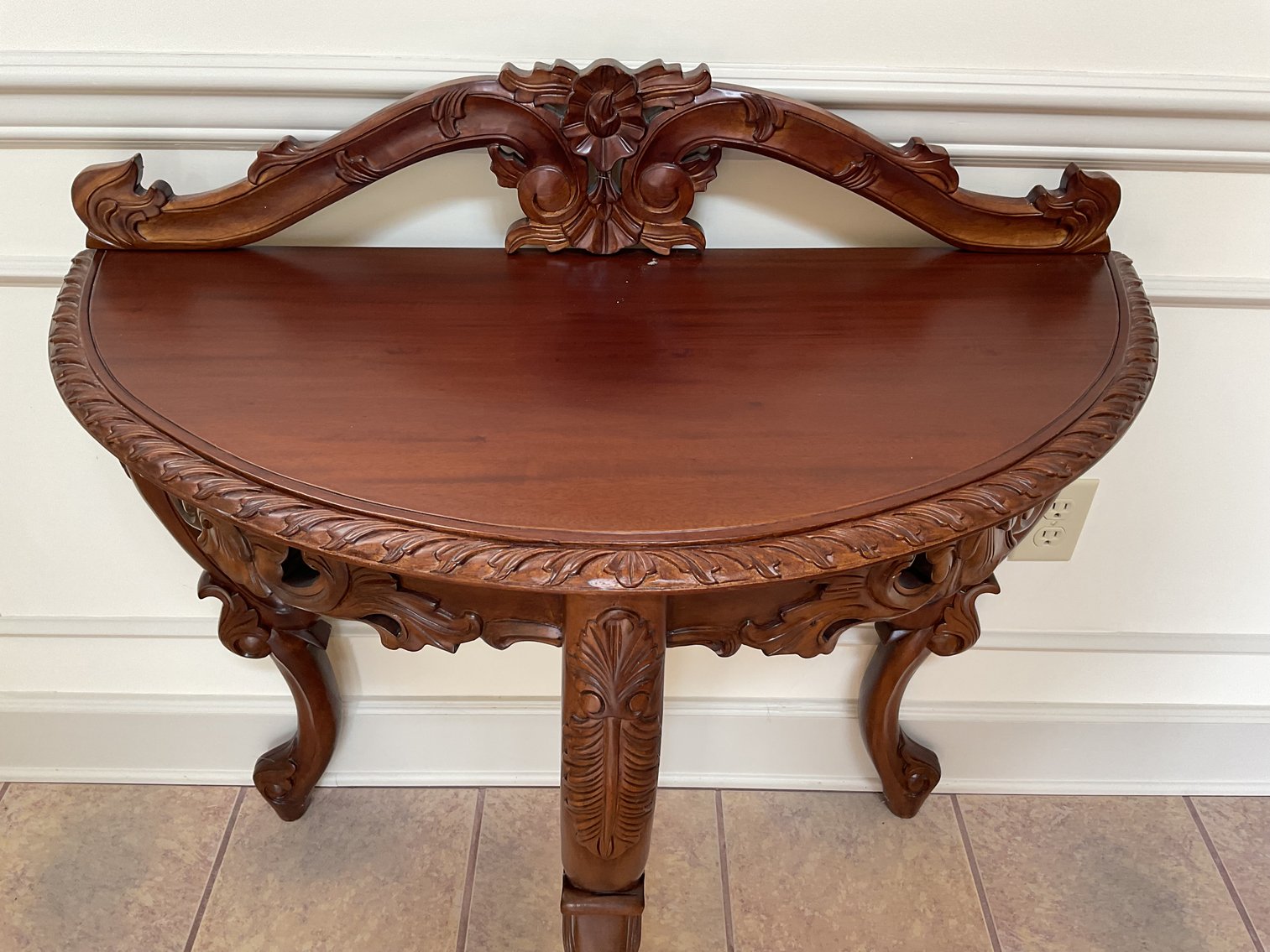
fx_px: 1064
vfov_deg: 48.2
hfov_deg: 61.7
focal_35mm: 29
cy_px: 476
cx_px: 635
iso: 40
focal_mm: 3
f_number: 1.8
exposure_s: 1/50
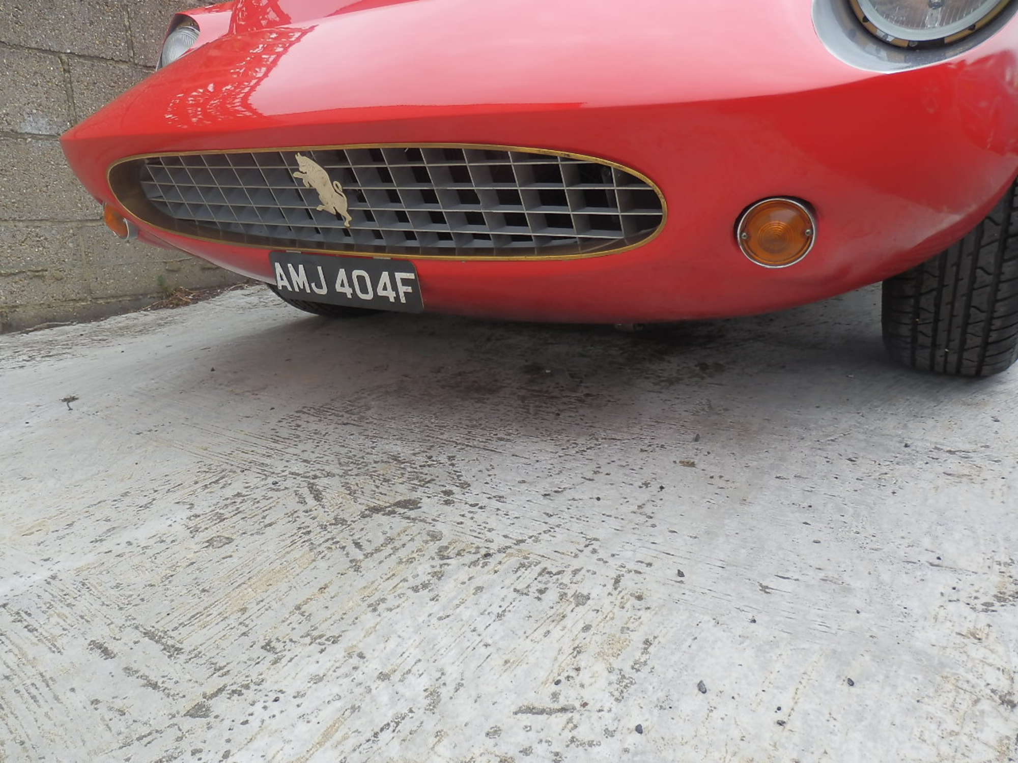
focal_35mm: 25
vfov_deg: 54.9
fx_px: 735
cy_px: 382
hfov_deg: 69.4
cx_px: 509
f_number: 3
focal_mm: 4.5
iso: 80
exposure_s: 1/500
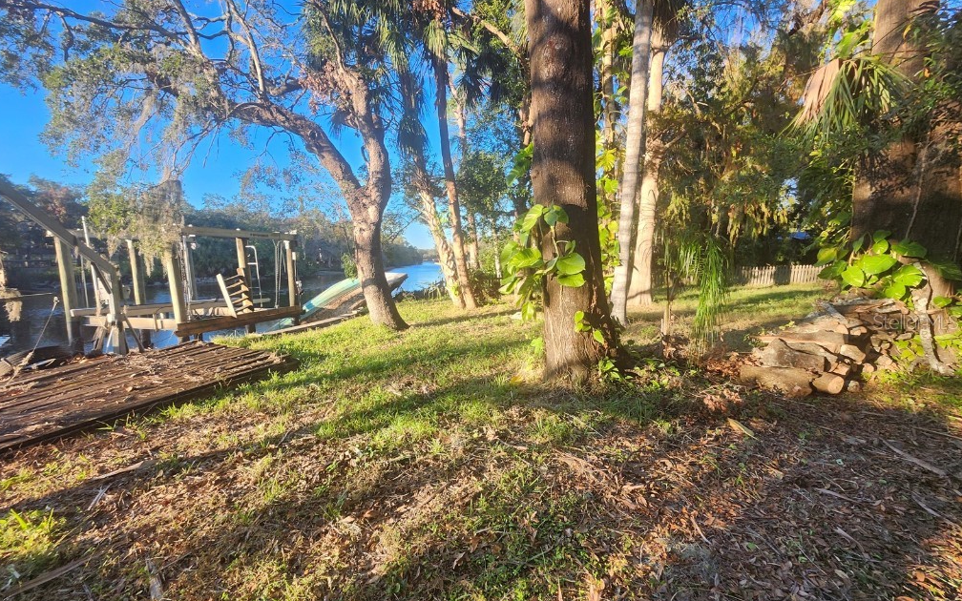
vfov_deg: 78.5
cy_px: 321
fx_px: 367
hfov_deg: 105.3
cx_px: 474
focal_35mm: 14
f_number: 2.2
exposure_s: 1/176
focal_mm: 1.74
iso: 40
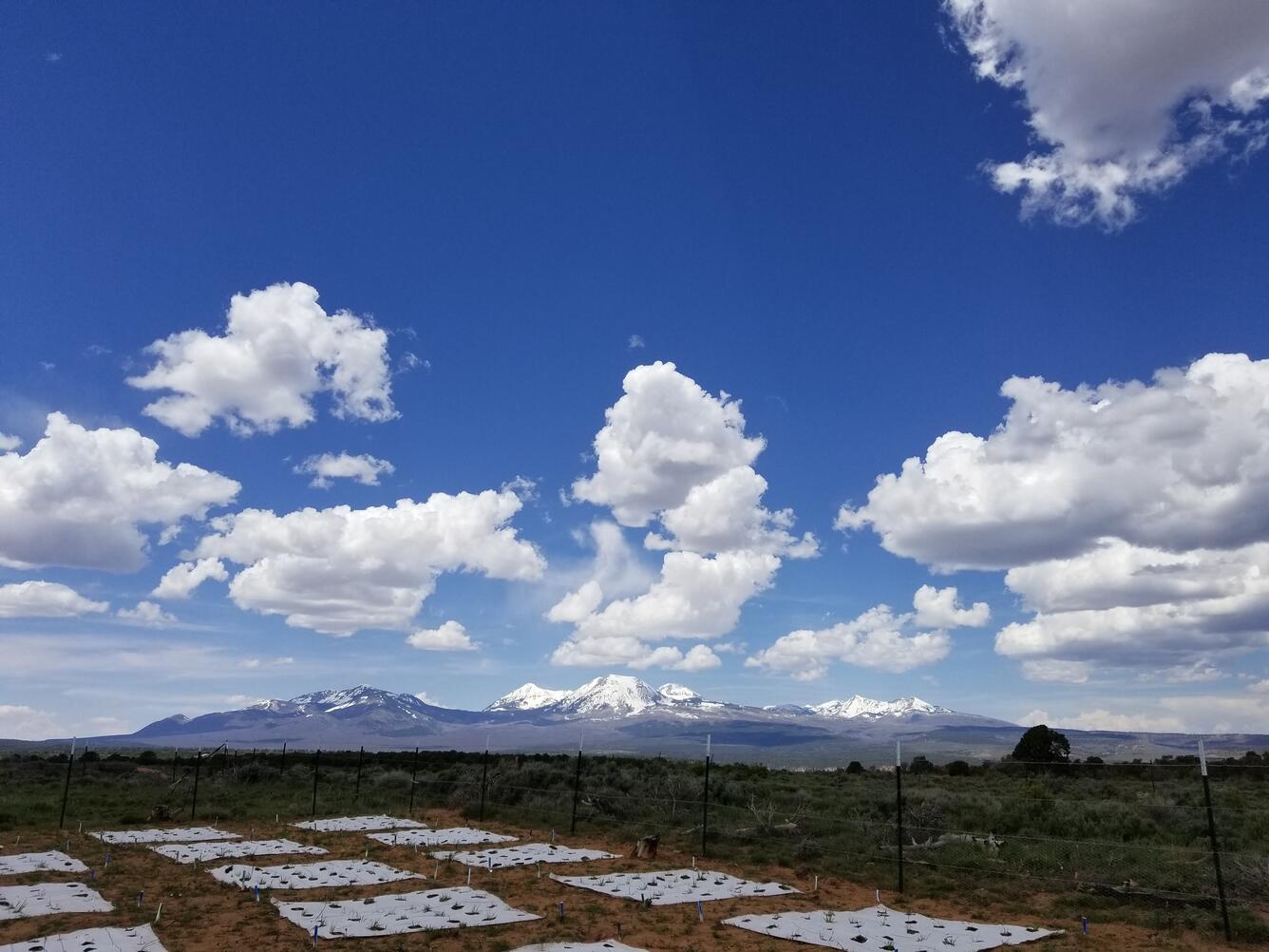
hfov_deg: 67.3
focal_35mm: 26
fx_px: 953
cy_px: 476
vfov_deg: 53.1
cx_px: 634
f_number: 1.7
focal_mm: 4.25
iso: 50
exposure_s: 1/4816
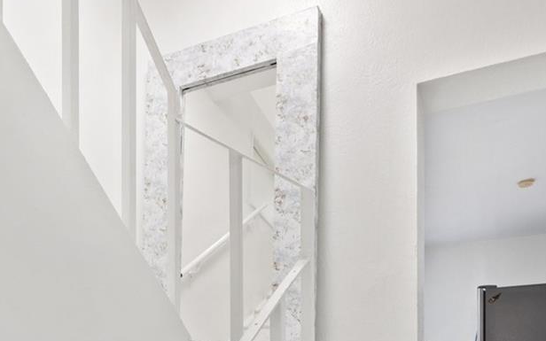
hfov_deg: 52.1
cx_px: 198
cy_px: 421
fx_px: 551
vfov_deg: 29.1
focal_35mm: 37
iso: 200
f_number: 8
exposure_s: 1/5
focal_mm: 14
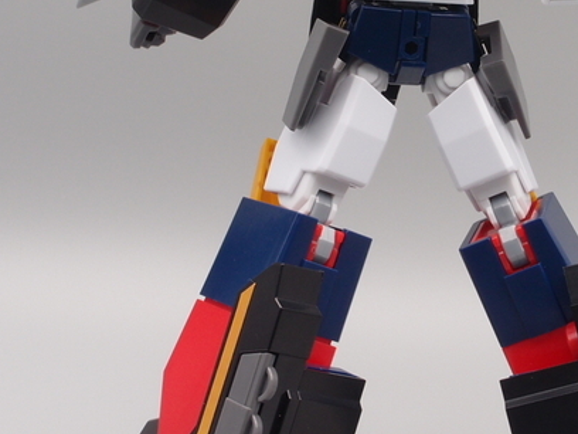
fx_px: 1636
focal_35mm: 98
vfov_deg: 15.0
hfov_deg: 20.0
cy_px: 104
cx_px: 353
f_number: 8
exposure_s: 1/8
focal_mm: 10.83
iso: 100
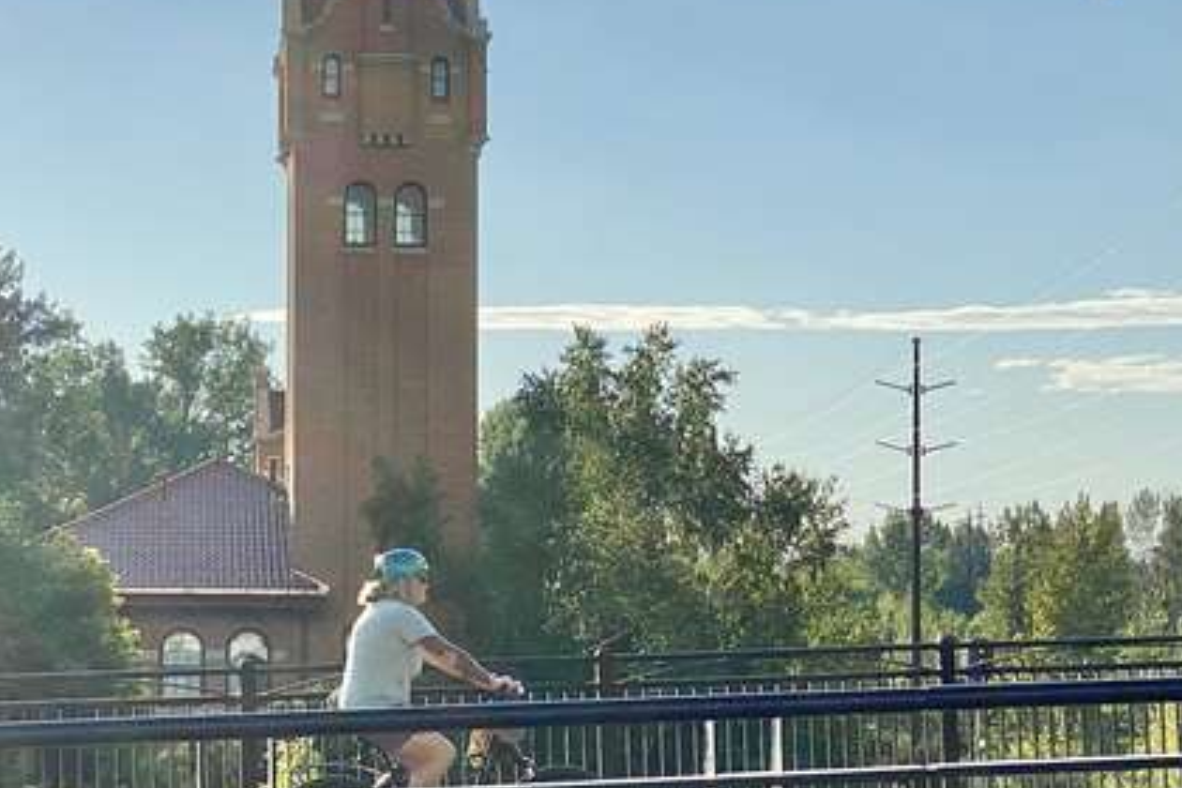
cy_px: 445
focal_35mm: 103
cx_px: 718
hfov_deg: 19.8
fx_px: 3382
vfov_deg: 13.3
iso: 20
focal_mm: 6
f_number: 2
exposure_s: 1/2994
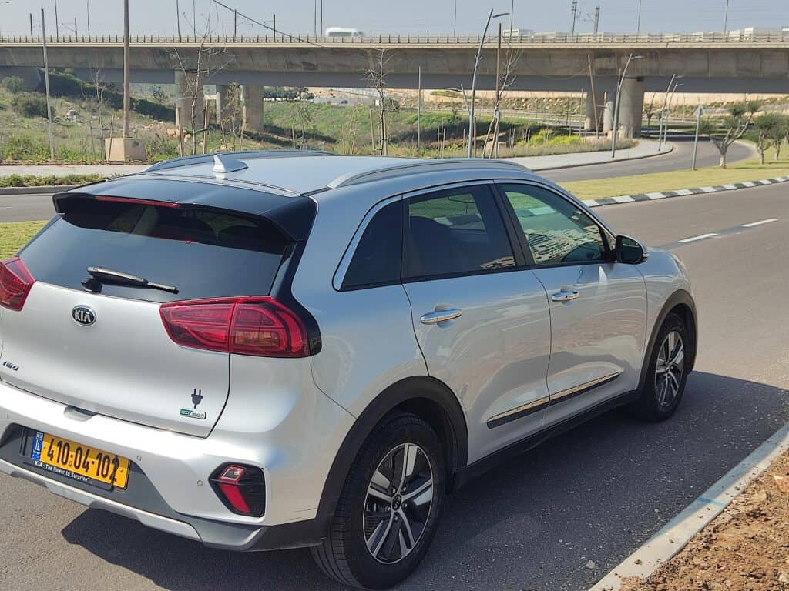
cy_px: 296
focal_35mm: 43
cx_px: 394
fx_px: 980
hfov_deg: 43.9
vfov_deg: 33.6
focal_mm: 4.71
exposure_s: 1/1890
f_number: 1.79
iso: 50
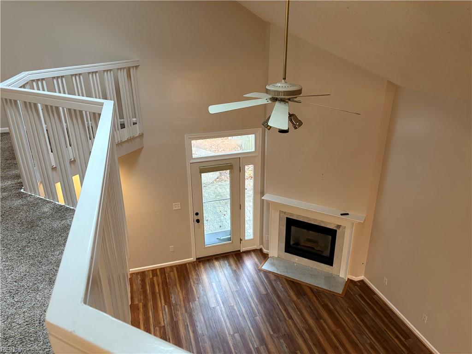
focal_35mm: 26
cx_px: 236
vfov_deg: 53.1
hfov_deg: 67.3
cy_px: 177
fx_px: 355
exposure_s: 1/60
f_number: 1.6
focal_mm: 5.96
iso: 250
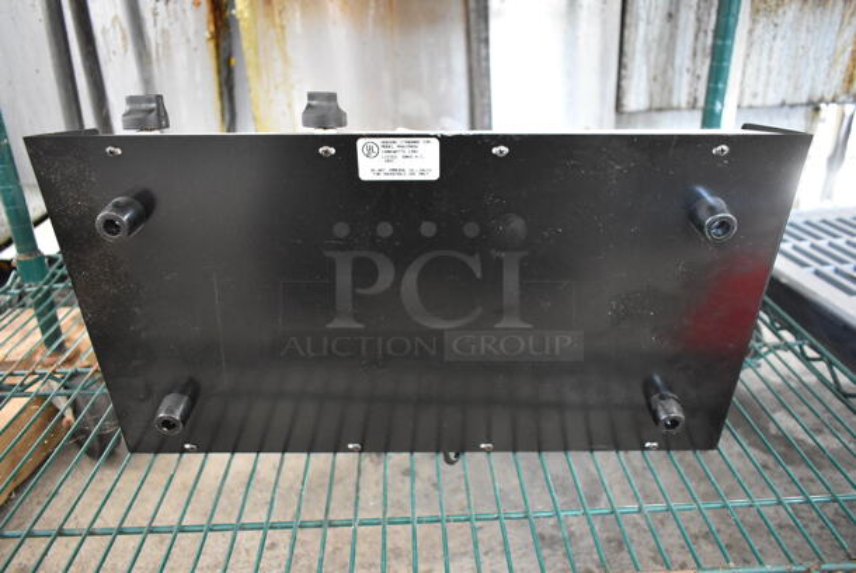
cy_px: 286
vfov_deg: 48.0
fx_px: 643
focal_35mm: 27
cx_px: 428
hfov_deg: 67.3
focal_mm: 18
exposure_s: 1/30
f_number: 3.5
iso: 5000
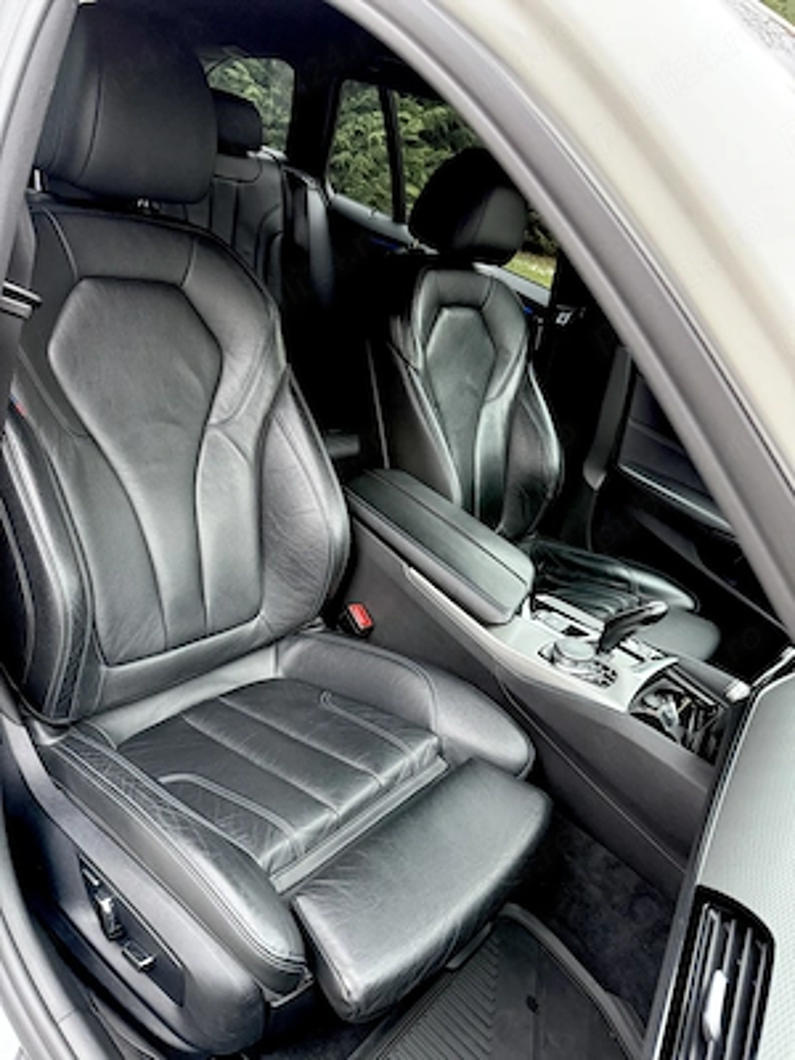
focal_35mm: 24
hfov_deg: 56.8
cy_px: 530
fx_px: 735
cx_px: 398
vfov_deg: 71.6
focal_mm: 6.76
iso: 640
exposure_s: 1/60
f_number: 1.78
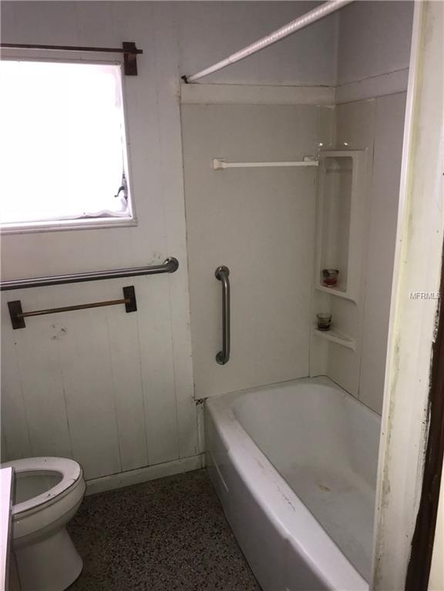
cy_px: 296
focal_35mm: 28
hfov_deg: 49.7
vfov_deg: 63.4
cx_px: 222
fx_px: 479
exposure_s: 1/31
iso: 64
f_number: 1.8
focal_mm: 3.99
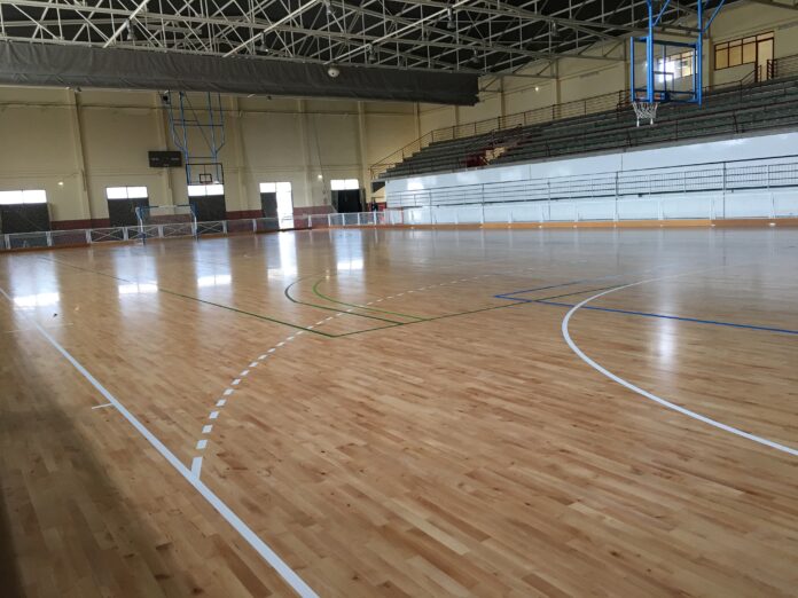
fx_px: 669
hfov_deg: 61.7
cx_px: 399
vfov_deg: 48.2
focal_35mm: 29
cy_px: 299
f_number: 2.2
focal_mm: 4.15
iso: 32
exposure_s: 1/17
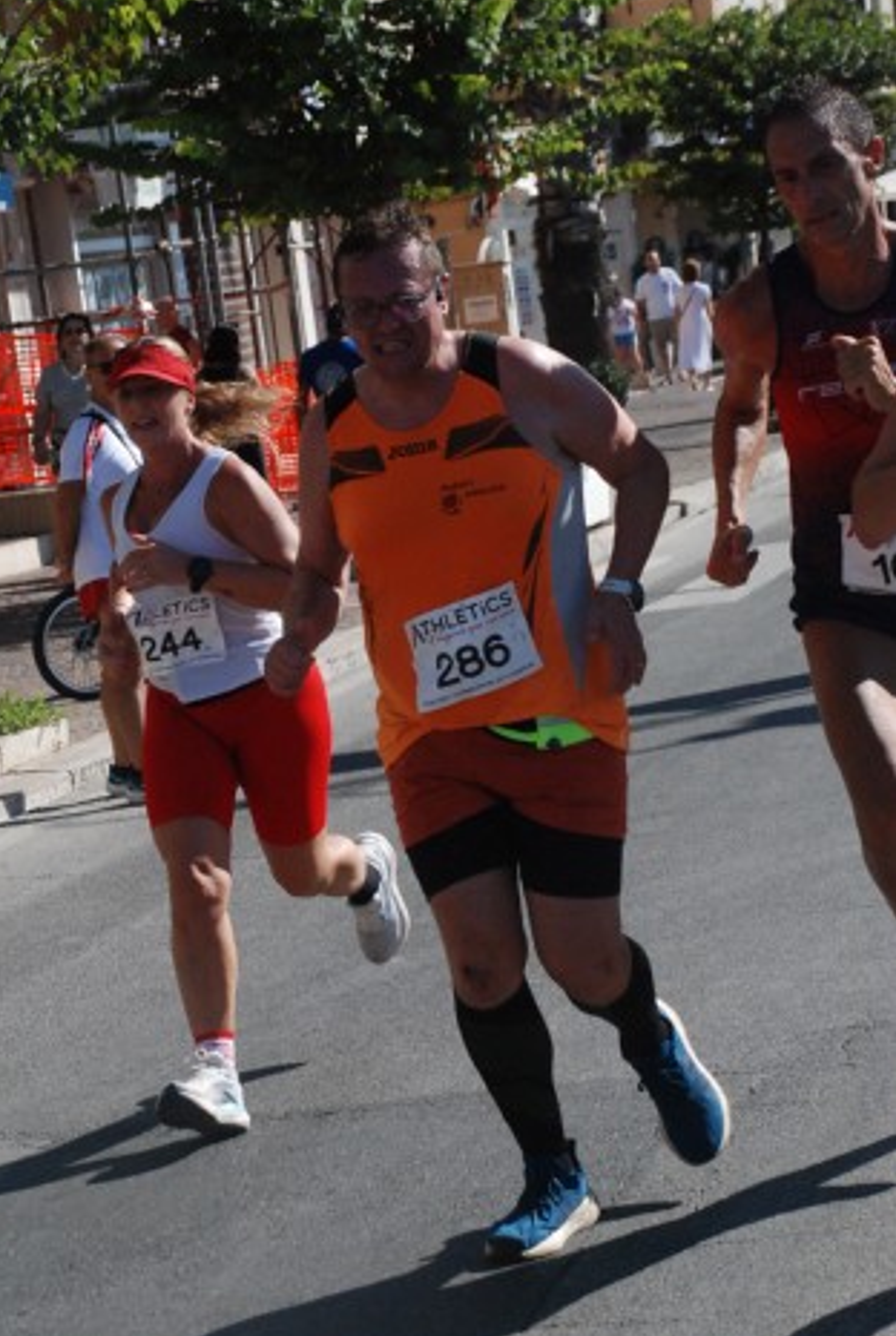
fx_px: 4460
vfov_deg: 17.0
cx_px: 320
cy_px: 770
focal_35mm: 120
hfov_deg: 11.5
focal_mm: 62
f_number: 8
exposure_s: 1/2000
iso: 1000
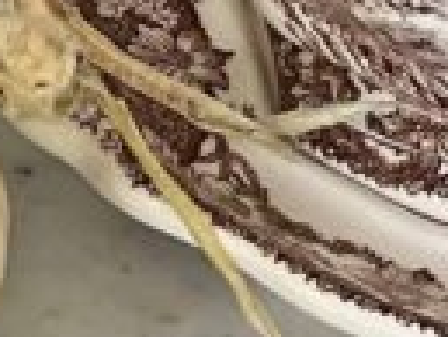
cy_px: -695
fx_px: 2669
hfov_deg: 9.1
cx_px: -385
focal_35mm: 206
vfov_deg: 6.5
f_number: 1.5
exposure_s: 1/60
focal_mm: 5.7
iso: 160
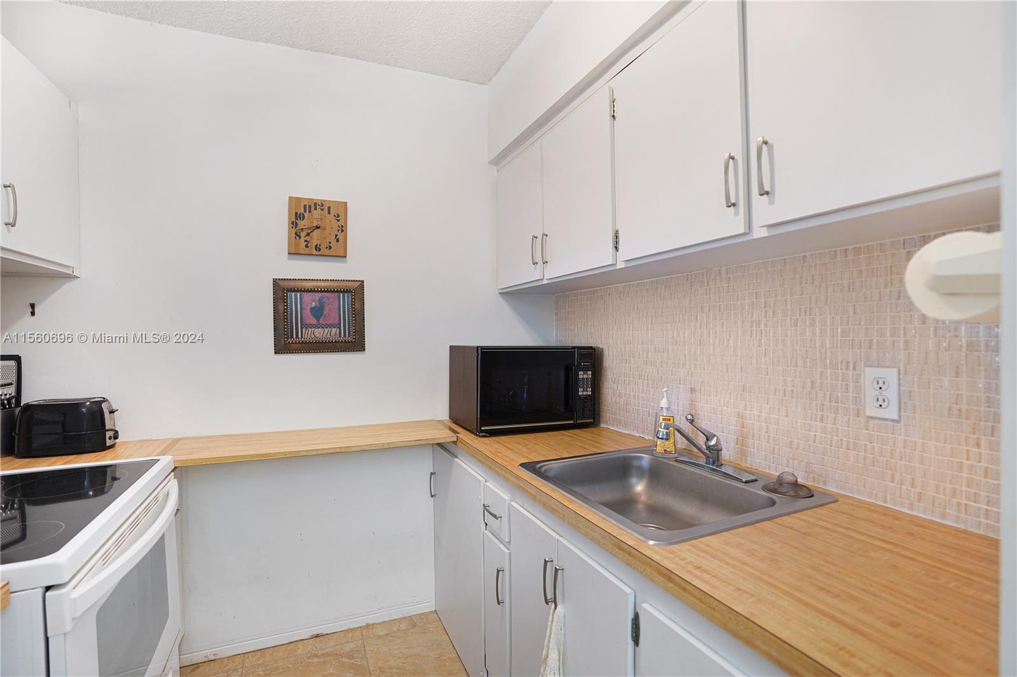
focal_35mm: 16
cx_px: 508
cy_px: 338
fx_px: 452
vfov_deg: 73.7
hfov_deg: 96.7
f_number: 4
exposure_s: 1/160
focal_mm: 16
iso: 400
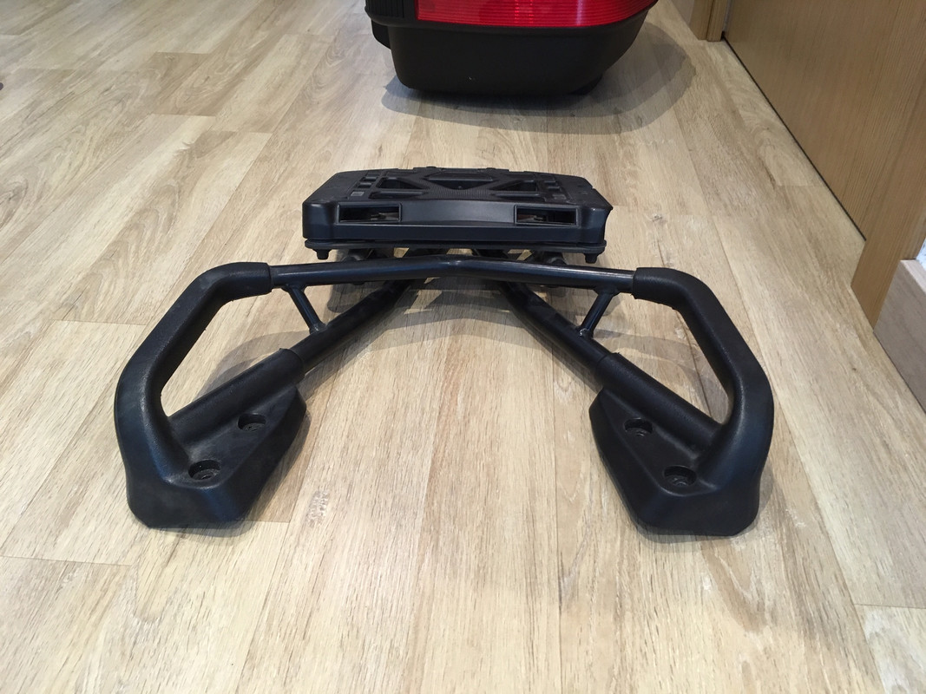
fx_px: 776
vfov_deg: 48.2
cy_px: 347
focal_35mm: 29
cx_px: 463
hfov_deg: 61.7
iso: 125
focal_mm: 4.15
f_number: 2.2
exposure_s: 1/33
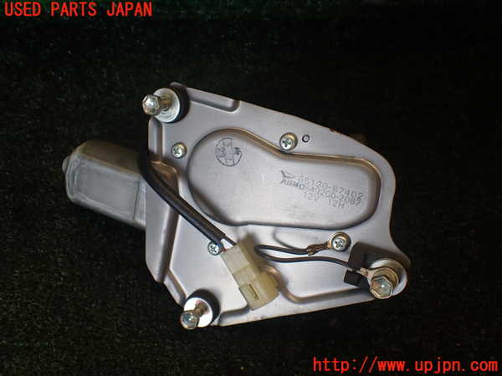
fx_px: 435
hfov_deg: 60.0
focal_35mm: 30
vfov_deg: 46.8
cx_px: 251
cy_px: 188
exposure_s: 1/125
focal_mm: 5.4
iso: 100
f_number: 2.3
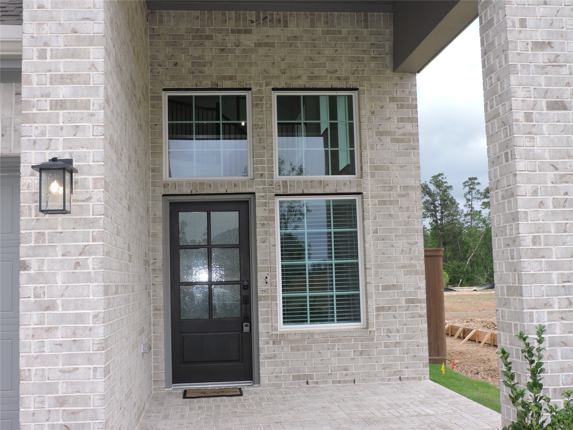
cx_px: 286
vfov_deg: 33.6
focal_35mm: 43
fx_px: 712
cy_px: 215
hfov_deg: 43.9
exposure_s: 1/250
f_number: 3.4
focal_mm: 7.7
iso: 100
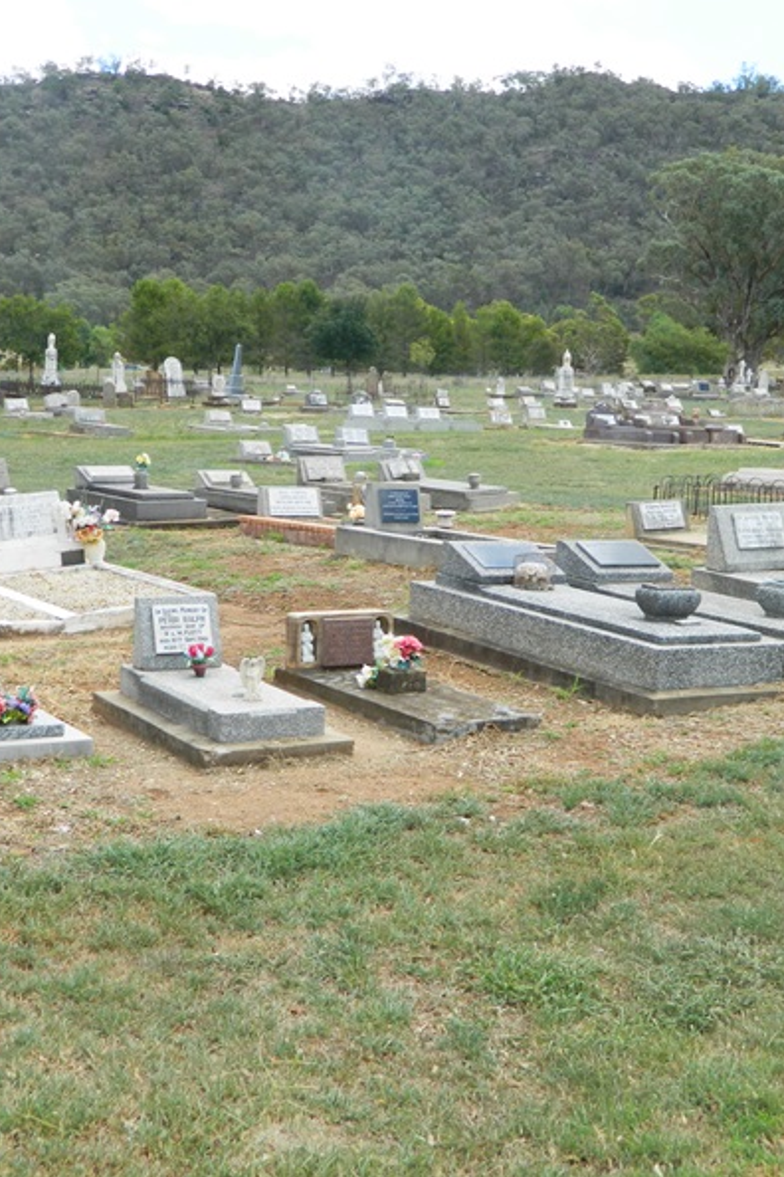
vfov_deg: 40.3
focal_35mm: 49
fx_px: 1601
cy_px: 588
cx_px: 382
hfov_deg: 27.5
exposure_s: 1/400
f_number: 3.3
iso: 80
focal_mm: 6.2
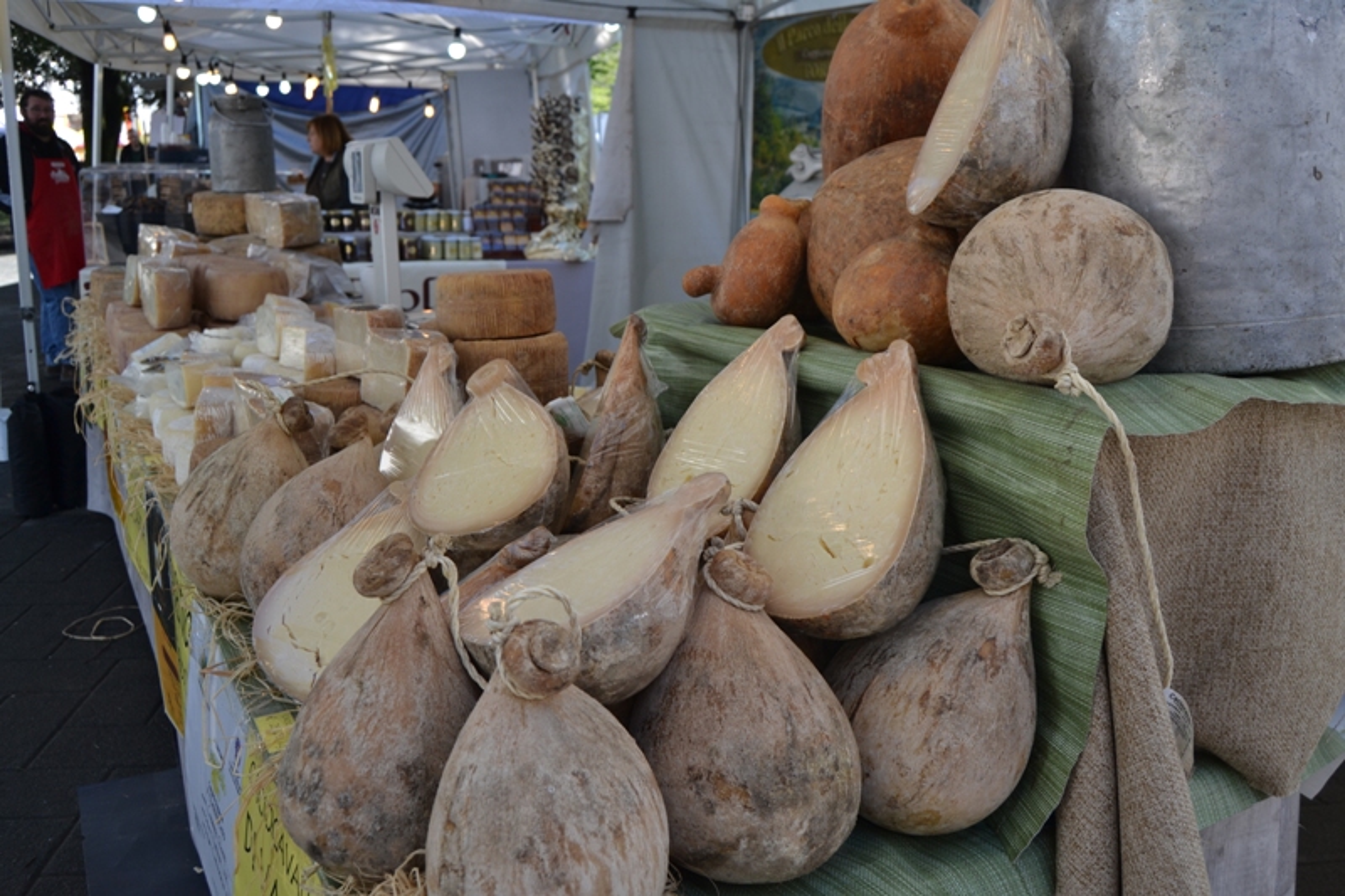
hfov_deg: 64.6
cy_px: 448
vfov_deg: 45.7
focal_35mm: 28
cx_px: 672
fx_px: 1065
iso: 110
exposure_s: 1/125
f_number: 5.6
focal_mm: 19
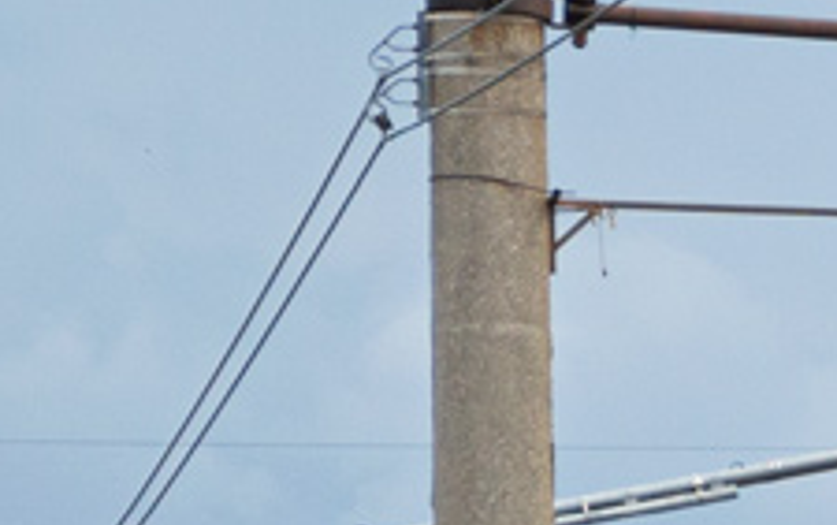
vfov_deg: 2.6
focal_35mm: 509
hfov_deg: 4.0
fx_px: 11619
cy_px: 1406
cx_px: 2574
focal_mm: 50
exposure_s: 1/400
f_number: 5.6
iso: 100
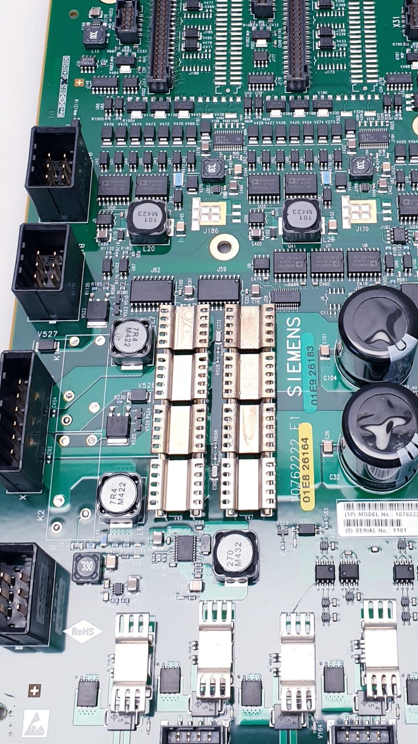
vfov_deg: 40.6
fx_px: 985
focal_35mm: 50
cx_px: 280
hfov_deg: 23.8
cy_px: 224
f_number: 2.4
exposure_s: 1/50
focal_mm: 4.3
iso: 64
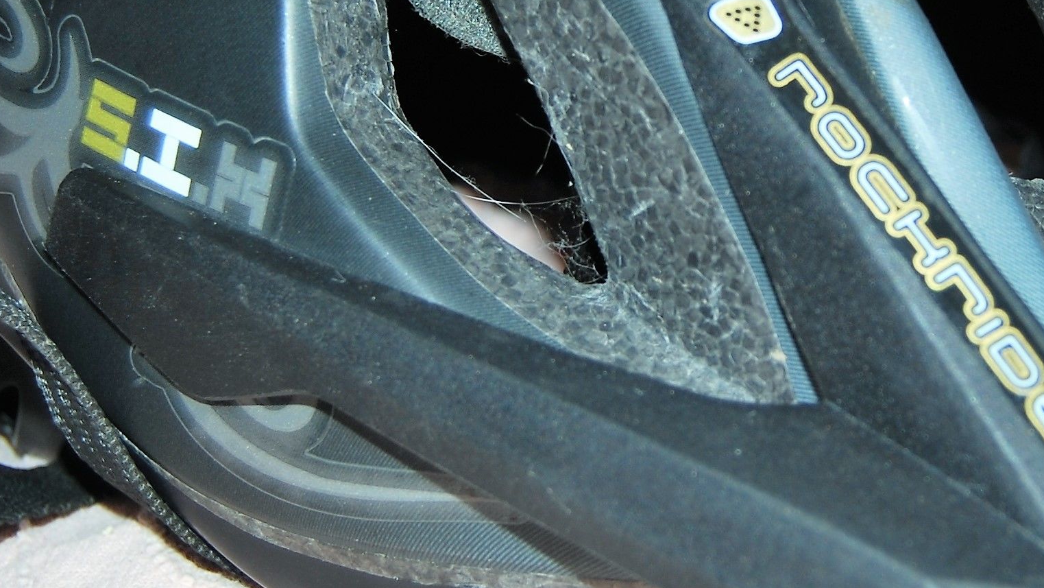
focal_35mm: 104
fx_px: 2879
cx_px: 663
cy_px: 139
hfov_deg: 20.5
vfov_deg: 11.6
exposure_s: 1/125
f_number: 4.2
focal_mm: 26
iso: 100
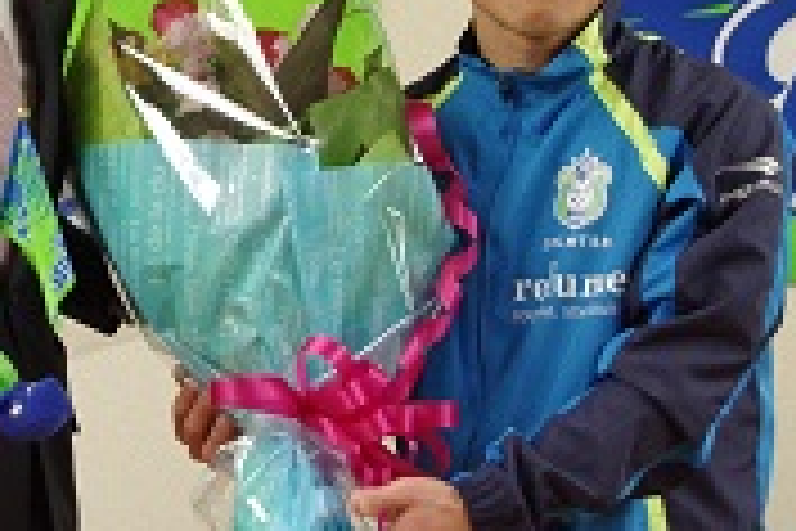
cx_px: 234
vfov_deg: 10.9
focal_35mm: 125
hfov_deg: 16.3
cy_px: 99
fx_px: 2766
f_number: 5.6
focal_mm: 37
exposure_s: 1/50
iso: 3200
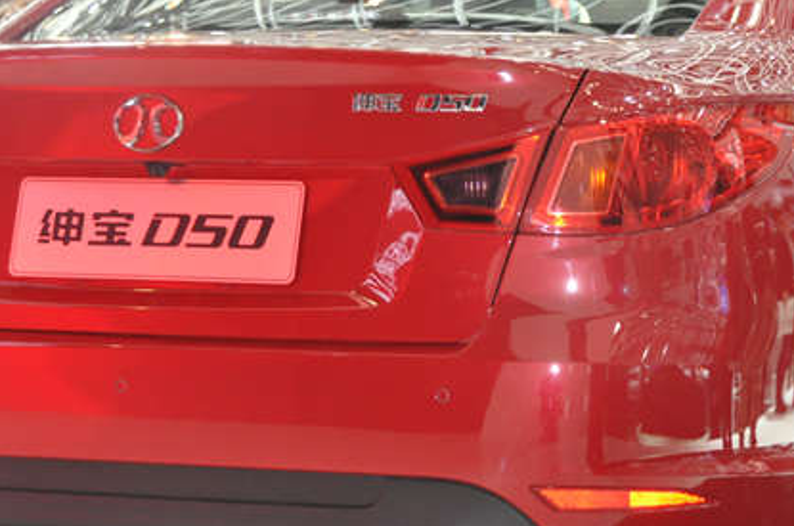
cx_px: 624
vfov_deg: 12.4
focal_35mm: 110
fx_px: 2421
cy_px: 230
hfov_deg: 18.5
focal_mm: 38
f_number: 5
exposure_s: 1/160
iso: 1600
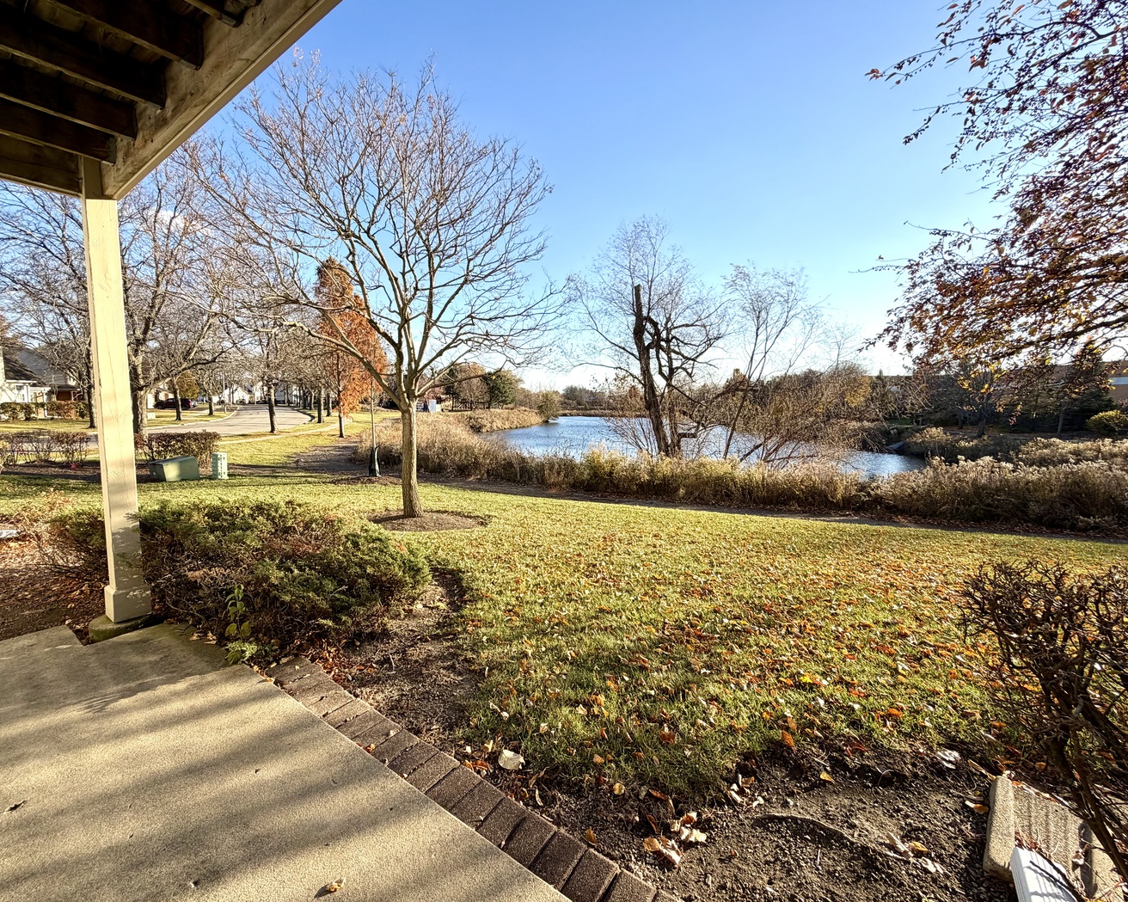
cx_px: 523
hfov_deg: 96.6
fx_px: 501
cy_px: 451
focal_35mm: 15
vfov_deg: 84.0
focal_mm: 2.22
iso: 40
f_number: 2.2
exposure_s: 1/694
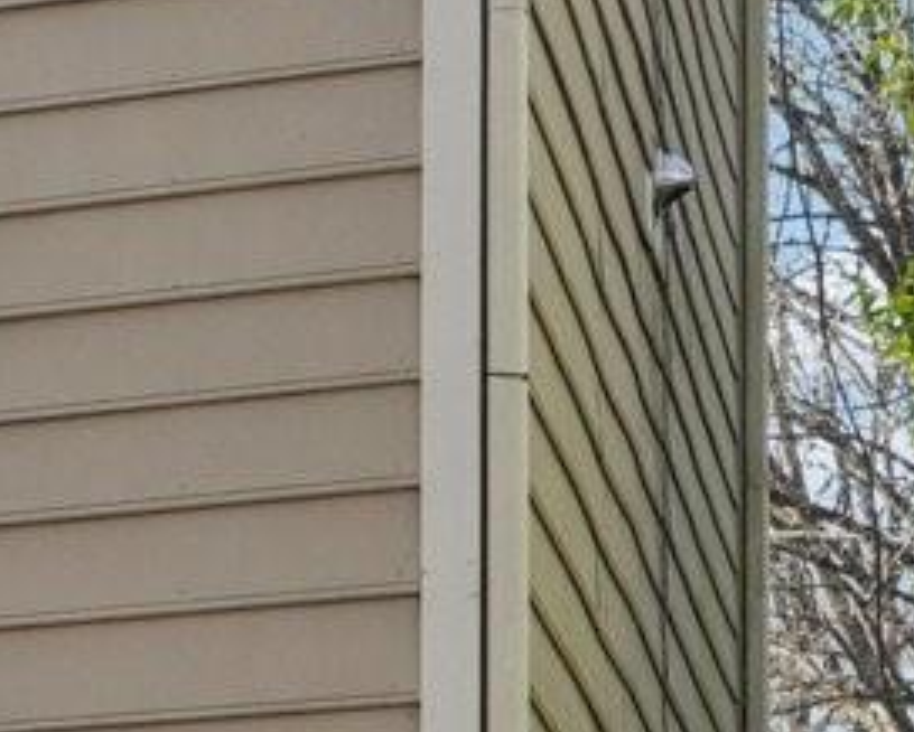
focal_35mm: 212
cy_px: 233
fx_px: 5739
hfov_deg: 7.3
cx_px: -2382
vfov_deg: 7.3
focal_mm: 20
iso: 100
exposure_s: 1/30
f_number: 8
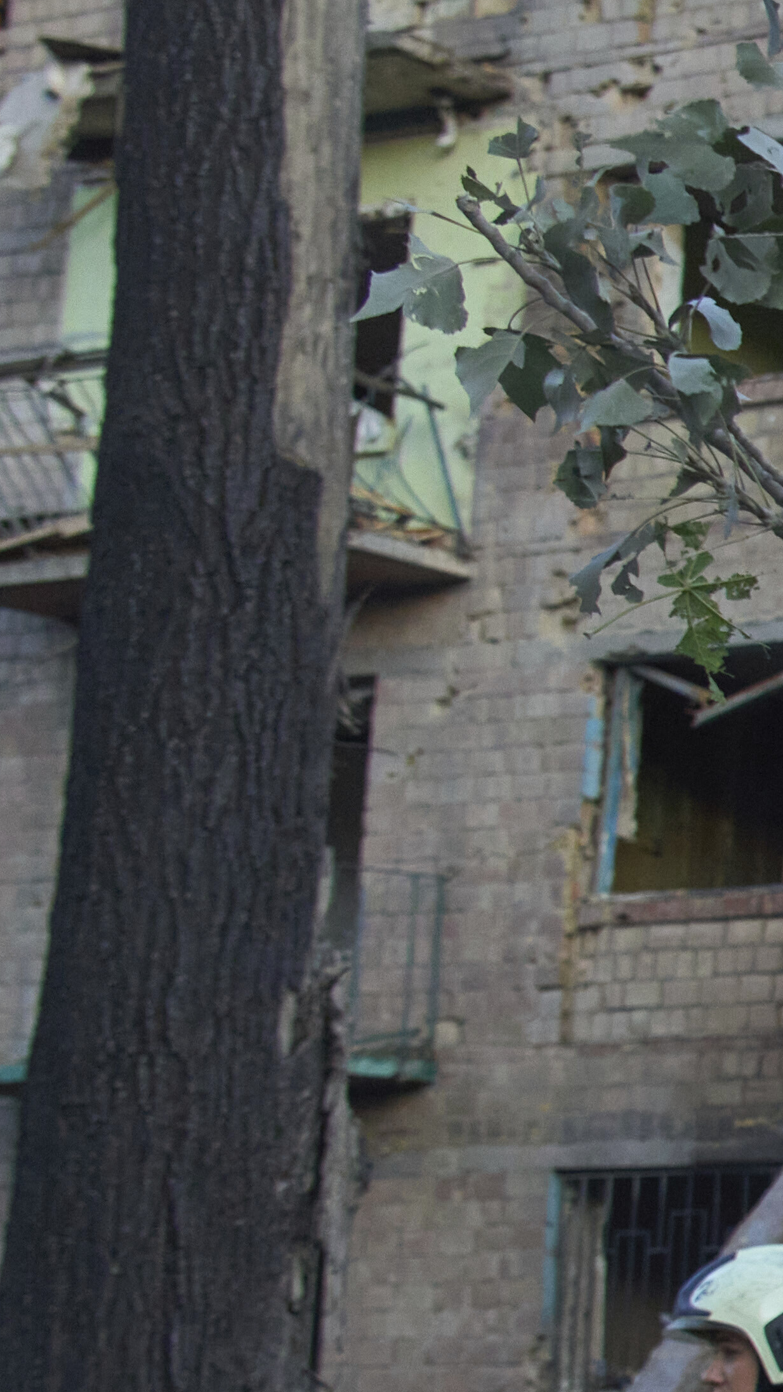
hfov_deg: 9.1
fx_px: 3654
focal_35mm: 99
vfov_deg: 21.3
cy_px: 1120
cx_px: 2539
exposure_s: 1/640
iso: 1600
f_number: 4
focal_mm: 24
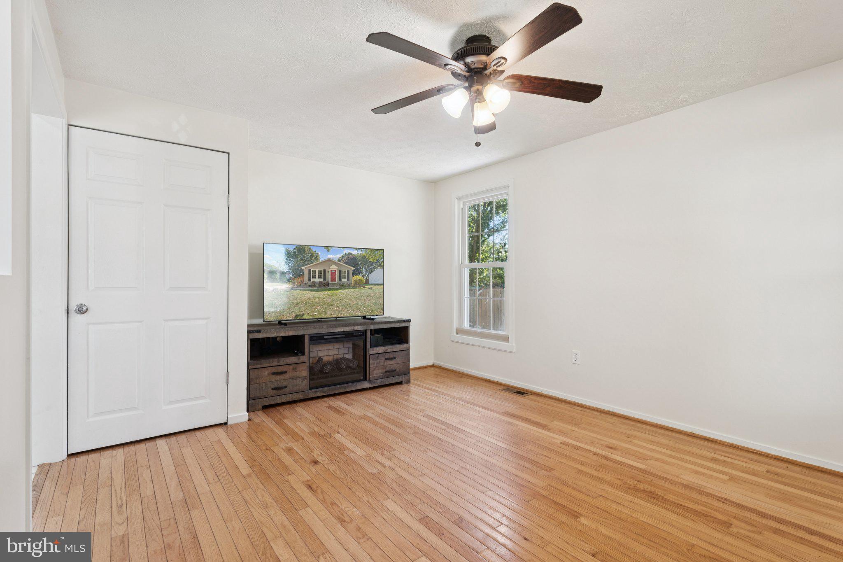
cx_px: 422
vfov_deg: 70.4
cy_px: 281
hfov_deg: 93.3
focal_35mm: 17
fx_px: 398
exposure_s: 1/30
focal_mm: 17
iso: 640
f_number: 8
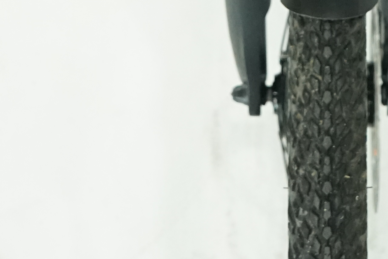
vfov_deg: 9.2
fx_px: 1466
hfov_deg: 15.0
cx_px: 319
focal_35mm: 136
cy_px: -326
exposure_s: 1/200
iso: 3200
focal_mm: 29
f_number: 7.1
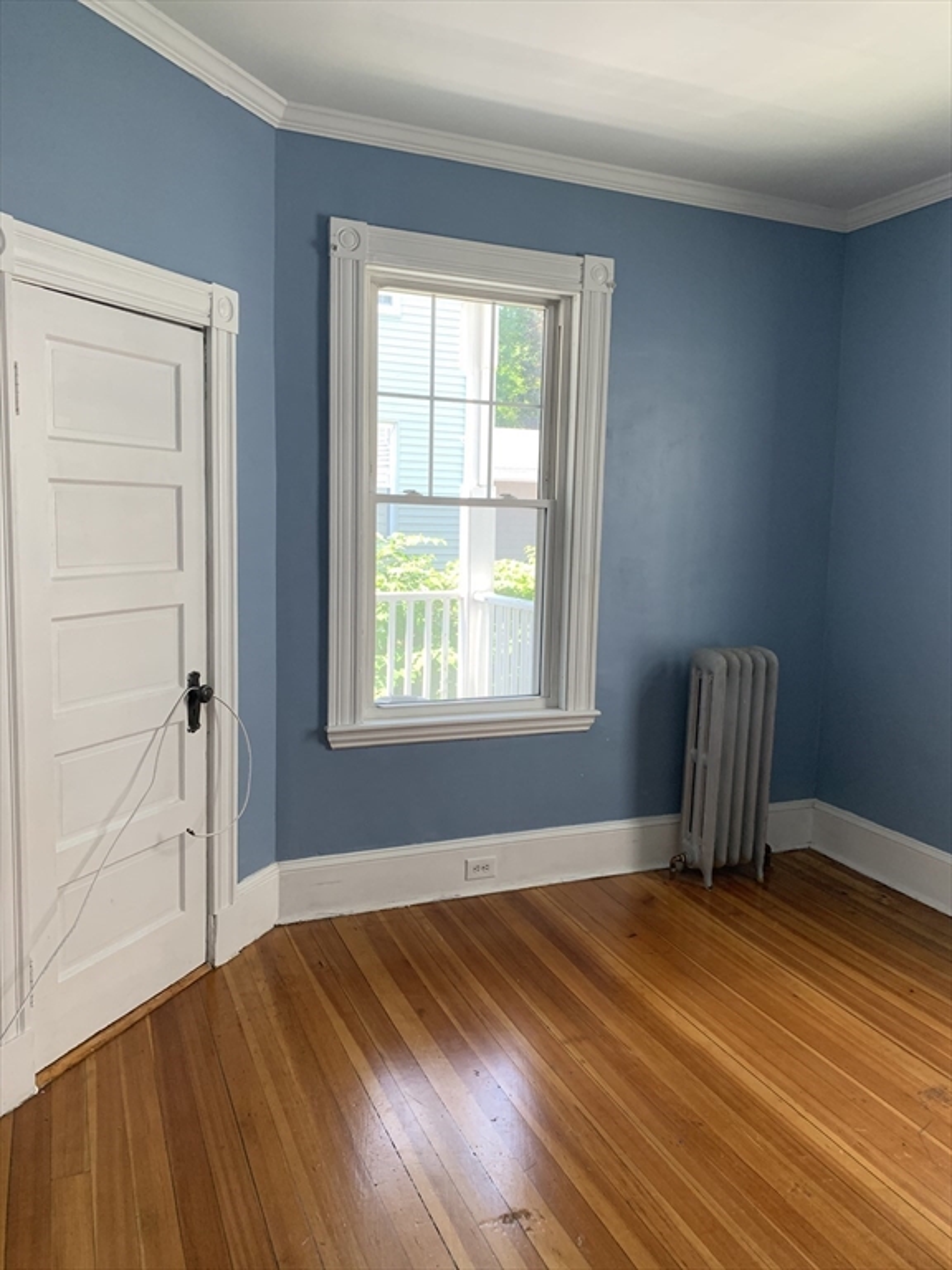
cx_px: 476
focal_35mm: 26
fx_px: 953
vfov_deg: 67.3
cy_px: 635
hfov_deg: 53.1
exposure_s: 1/88
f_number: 1.8
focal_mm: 4.25
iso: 100
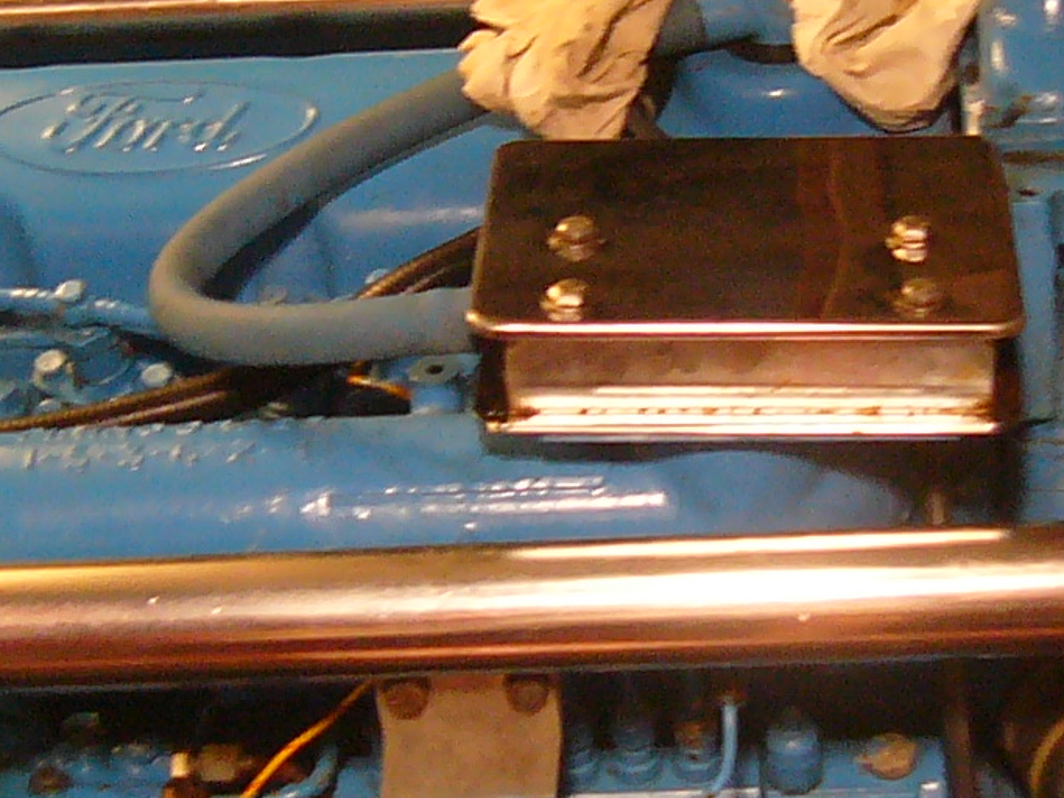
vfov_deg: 14.1
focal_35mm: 105
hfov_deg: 18.7
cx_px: 499
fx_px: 3227
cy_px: 338
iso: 200
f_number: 2.8
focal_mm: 5.8
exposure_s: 1/8
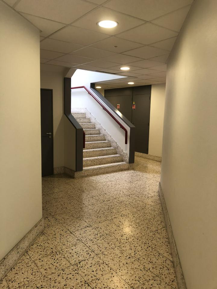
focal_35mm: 28
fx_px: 234
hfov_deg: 49.7
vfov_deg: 63.4
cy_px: 144
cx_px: 108
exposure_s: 1/25
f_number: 1.8
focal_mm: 3.99
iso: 32
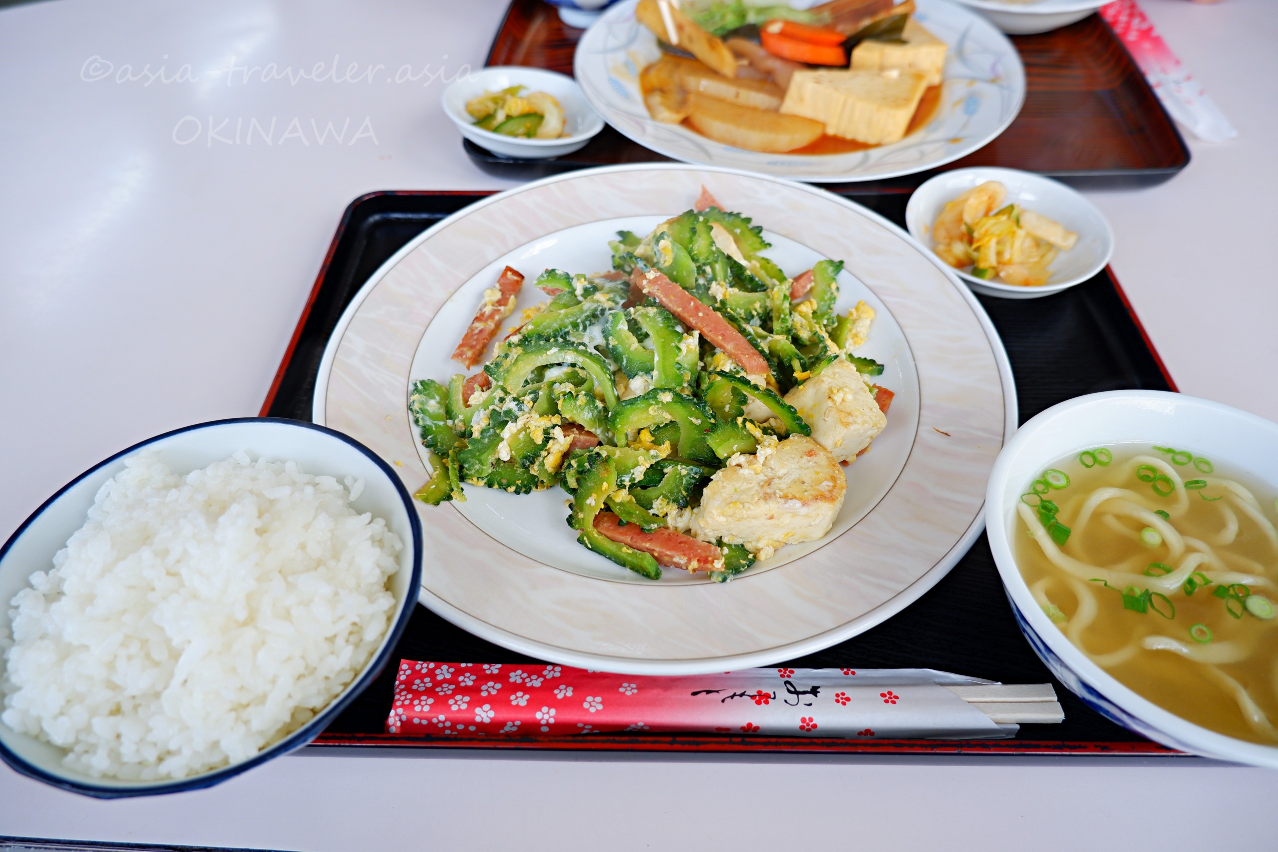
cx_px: 639
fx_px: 816
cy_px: 426
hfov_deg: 76.1
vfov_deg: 55.1
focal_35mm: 23
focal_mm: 15
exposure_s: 1/70
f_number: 3.5
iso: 200
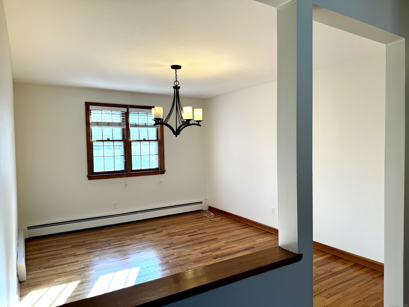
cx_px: 204
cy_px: 154
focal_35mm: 24
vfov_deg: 56.8
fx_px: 284
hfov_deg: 71.6
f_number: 1.78
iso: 80
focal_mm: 6.76
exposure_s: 1/263
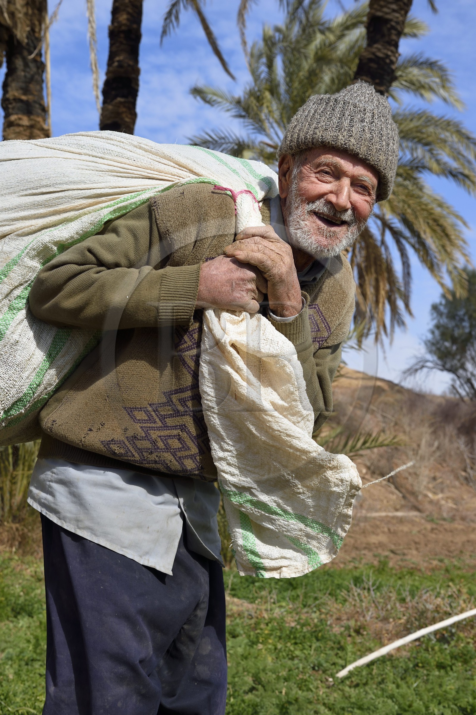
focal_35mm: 55
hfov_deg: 24.6
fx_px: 1092
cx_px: 238
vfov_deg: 36.3
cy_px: 358
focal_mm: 55
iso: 200
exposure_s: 1/320
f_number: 11
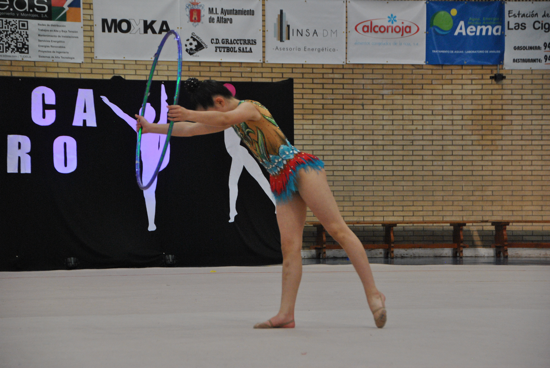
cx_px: 275
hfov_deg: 15.9
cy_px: 184
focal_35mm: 129
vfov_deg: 10.7
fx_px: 1973
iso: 800
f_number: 5.3
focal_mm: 86
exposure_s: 1/200
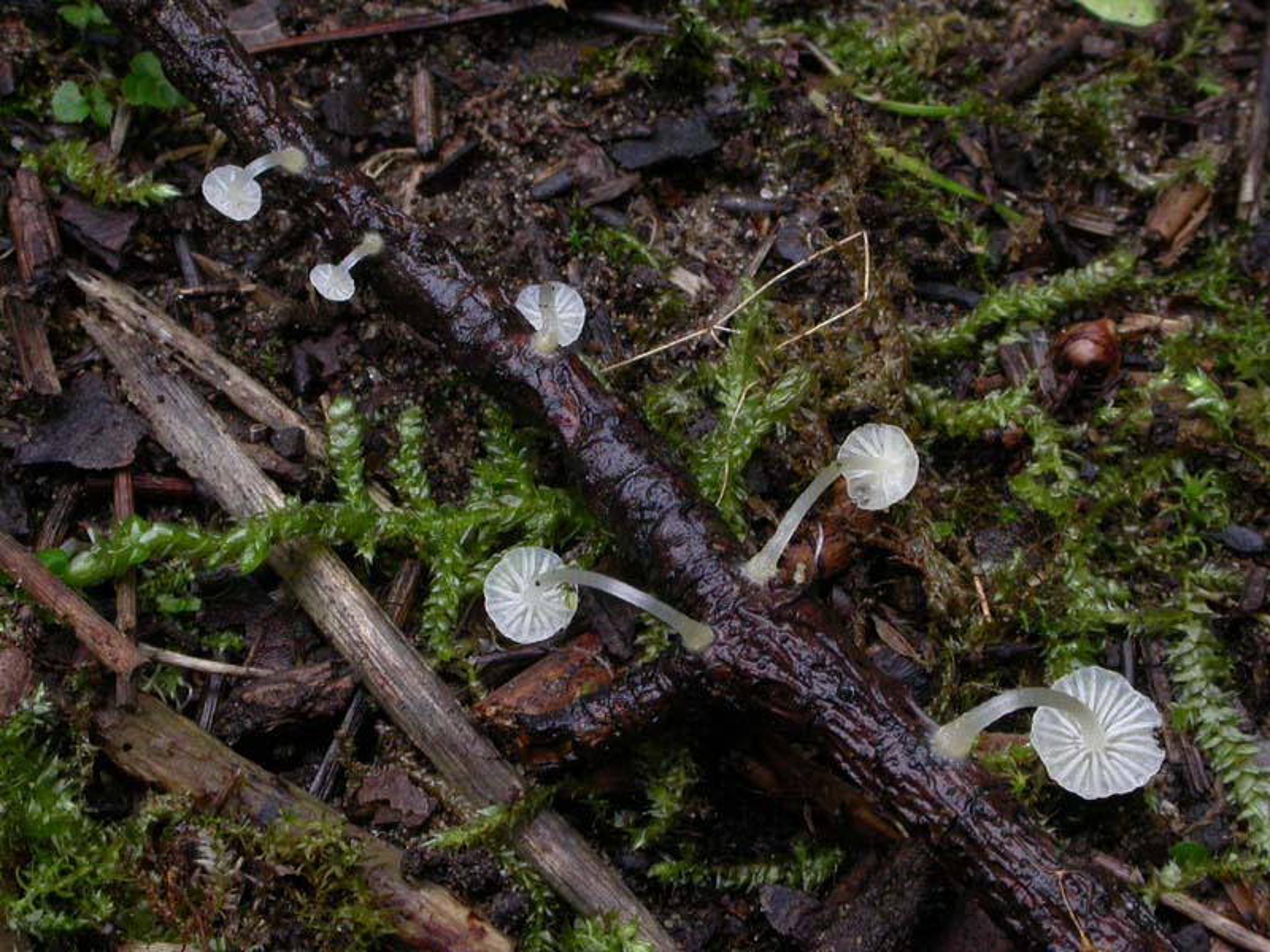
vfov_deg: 9.6
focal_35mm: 154
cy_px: 476
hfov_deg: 12.8
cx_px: 635
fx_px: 5650
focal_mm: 32
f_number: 10.3
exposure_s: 1/15
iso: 200
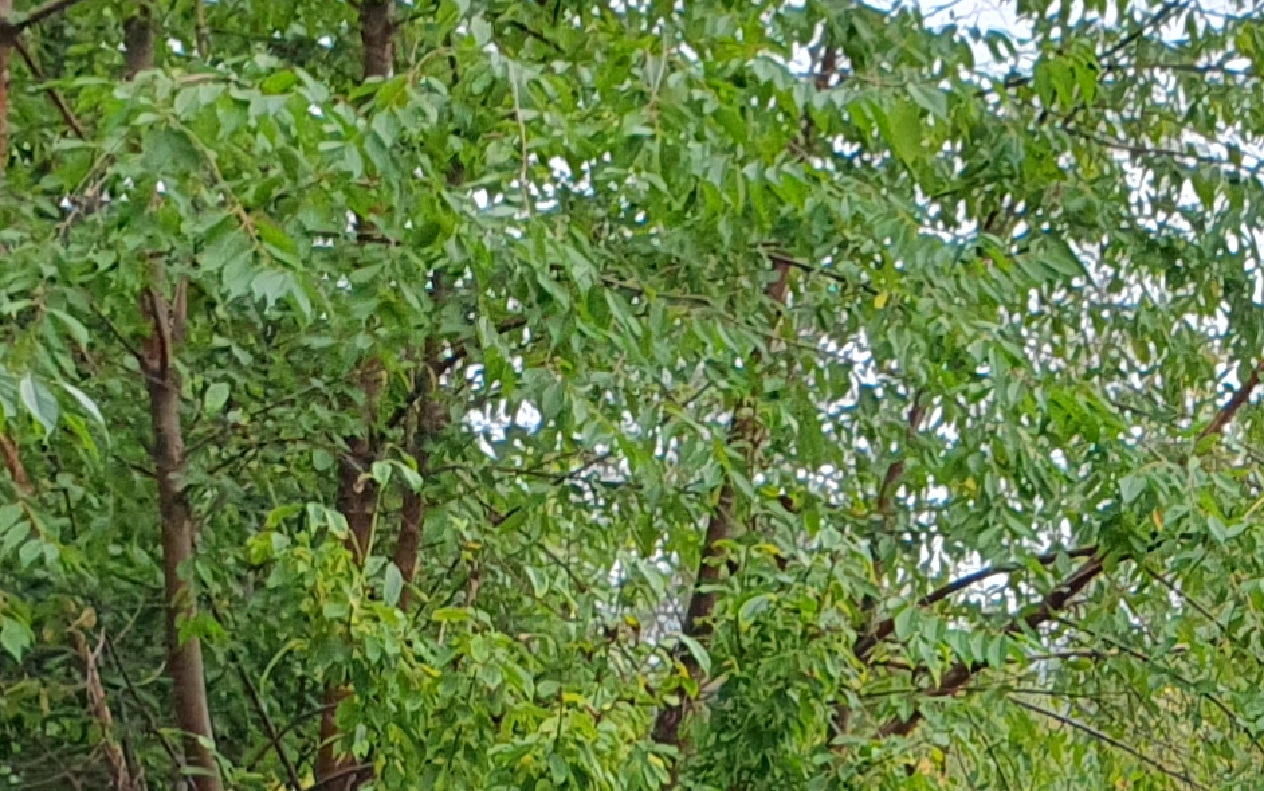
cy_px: 1641
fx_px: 4065
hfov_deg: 16.7
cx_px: 1612
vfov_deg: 10.2
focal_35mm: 118
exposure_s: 1/215
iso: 50
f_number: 2.4
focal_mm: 4.32
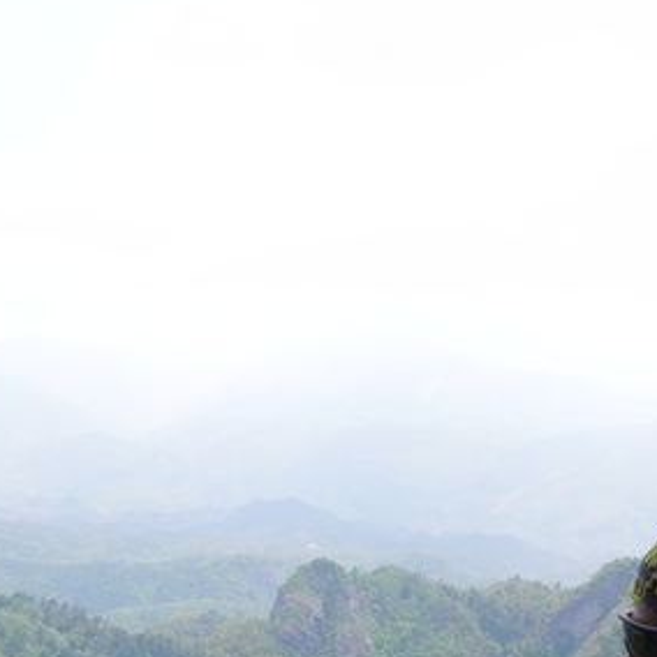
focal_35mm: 72
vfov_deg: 23.4
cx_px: 259
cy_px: 575
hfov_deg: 23.9
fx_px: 1546
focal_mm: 5.9
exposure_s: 1/264
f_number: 6.3
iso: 160
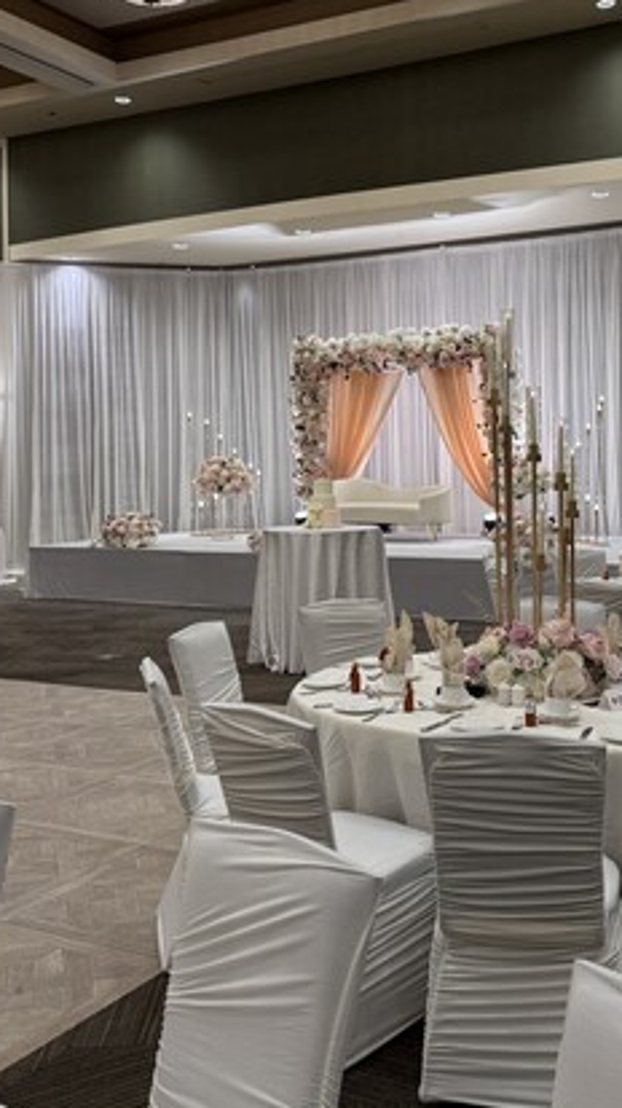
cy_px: 443
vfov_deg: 52.4
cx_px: 397
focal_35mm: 38
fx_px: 1115
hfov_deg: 31.0
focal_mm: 6.76
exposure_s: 1/163
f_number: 1.78
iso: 125
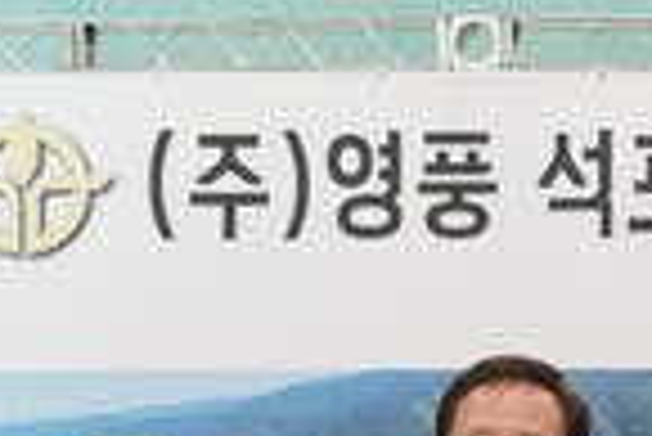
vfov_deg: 7.4
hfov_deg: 11.1
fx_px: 3227
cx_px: 953
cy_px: 865
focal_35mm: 178
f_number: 4
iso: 1250
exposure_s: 1/160
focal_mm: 43
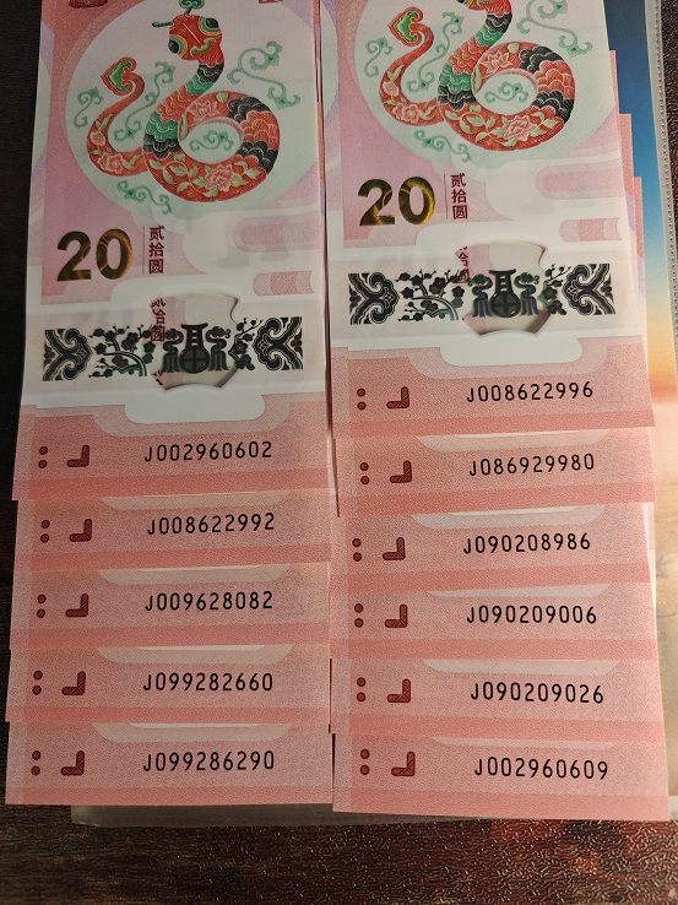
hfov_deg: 58.9
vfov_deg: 73.9
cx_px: 339
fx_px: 601
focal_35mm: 23
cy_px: 452
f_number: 1.6
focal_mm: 6.06
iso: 320
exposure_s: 1/100
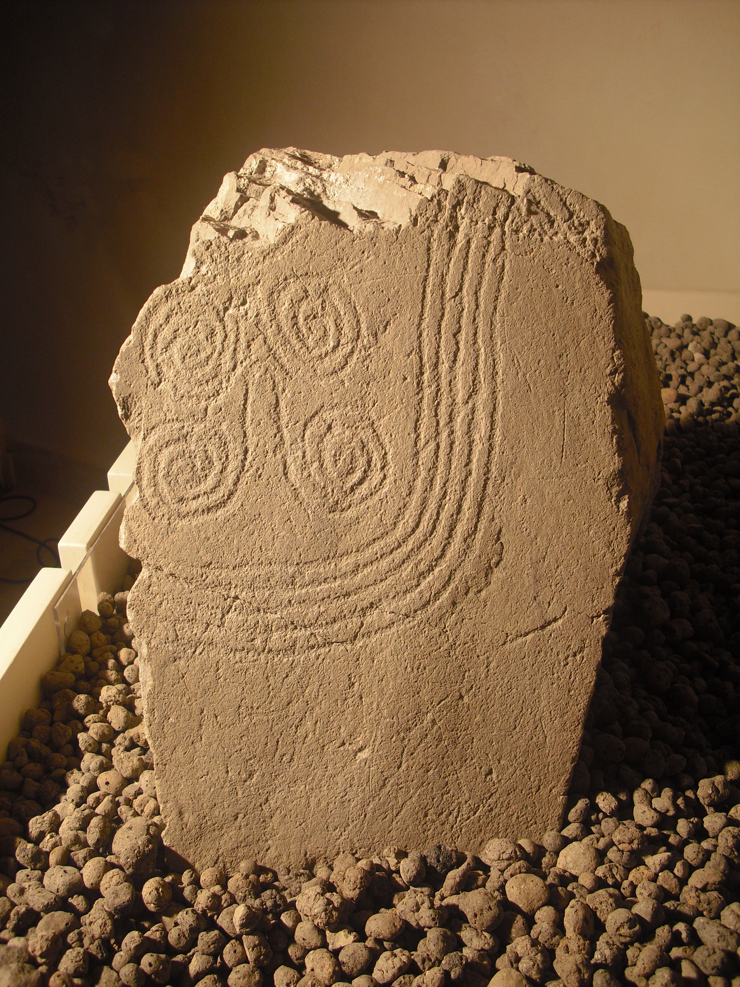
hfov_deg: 37.7
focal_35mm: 38
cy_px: 494
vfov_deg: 49.0
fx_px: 1083
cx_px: 370
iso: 100
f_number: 2.8
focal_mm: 6.2
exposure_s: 1/125
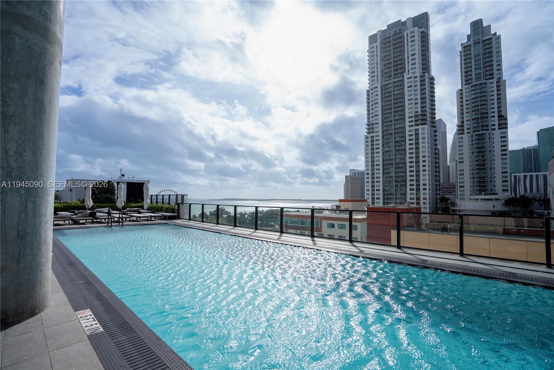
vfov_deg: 73.8
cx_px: 277
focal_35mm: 16
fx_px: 246
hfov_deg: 96.7
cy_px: 185
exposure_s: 1/2500
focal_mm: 16
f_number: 4
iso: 250
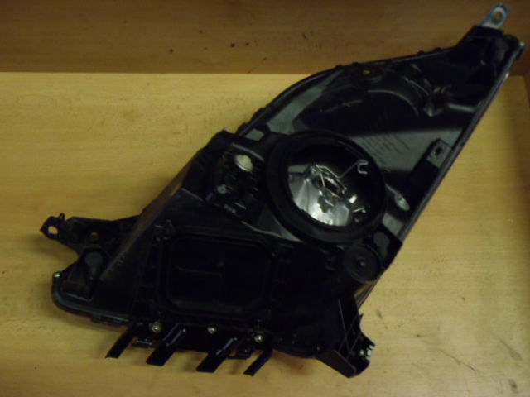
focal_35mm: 38
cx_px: 265
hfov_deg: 49.0
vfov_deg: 37.7
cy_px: 198
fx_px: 582
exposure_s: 1/4
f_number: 4.6
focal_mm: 6.83
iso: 400
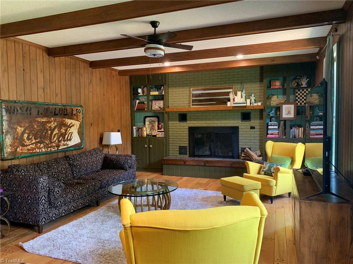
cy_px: 132
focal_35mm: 26
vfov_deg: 53.1
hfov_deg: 67.3
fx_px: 265
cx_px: 176
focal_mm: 4.25
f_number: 1.8
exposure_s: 1/60
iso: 320
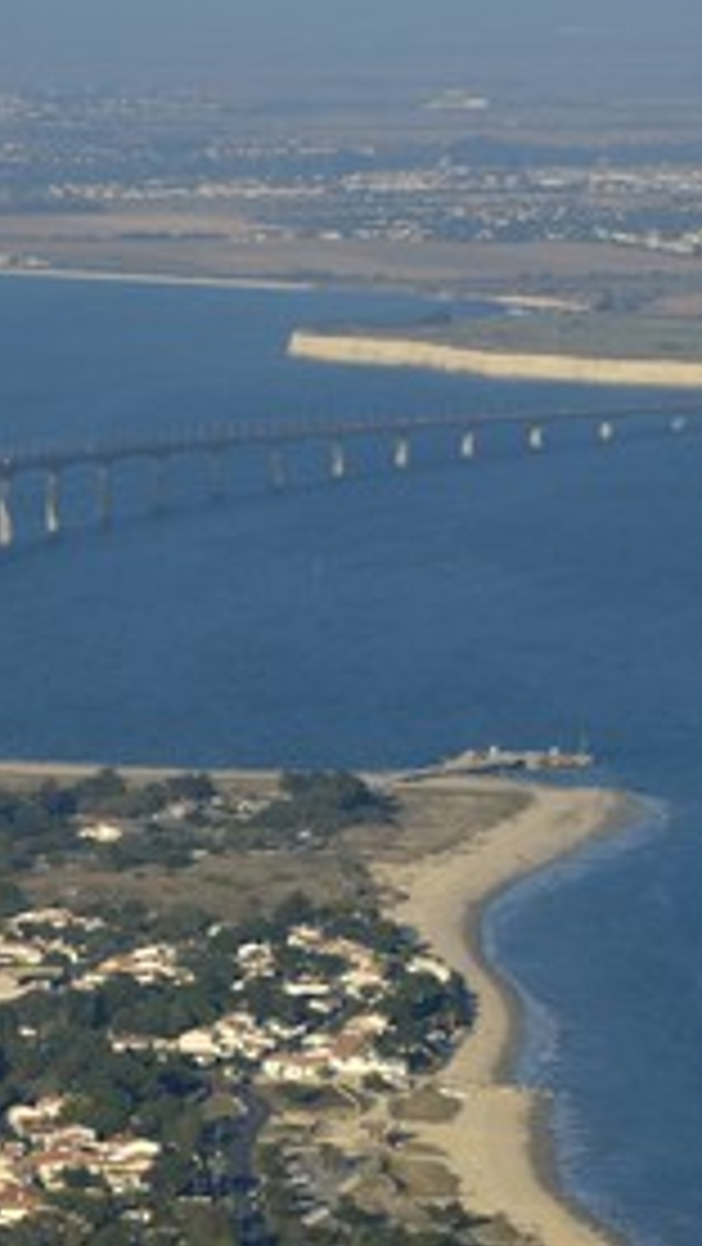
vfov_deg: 6.7
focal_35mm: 322
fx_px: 10639
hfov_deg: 3.8
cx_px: 349
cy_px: 621
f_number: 4
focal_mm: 135
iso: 100
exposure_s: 1/1000
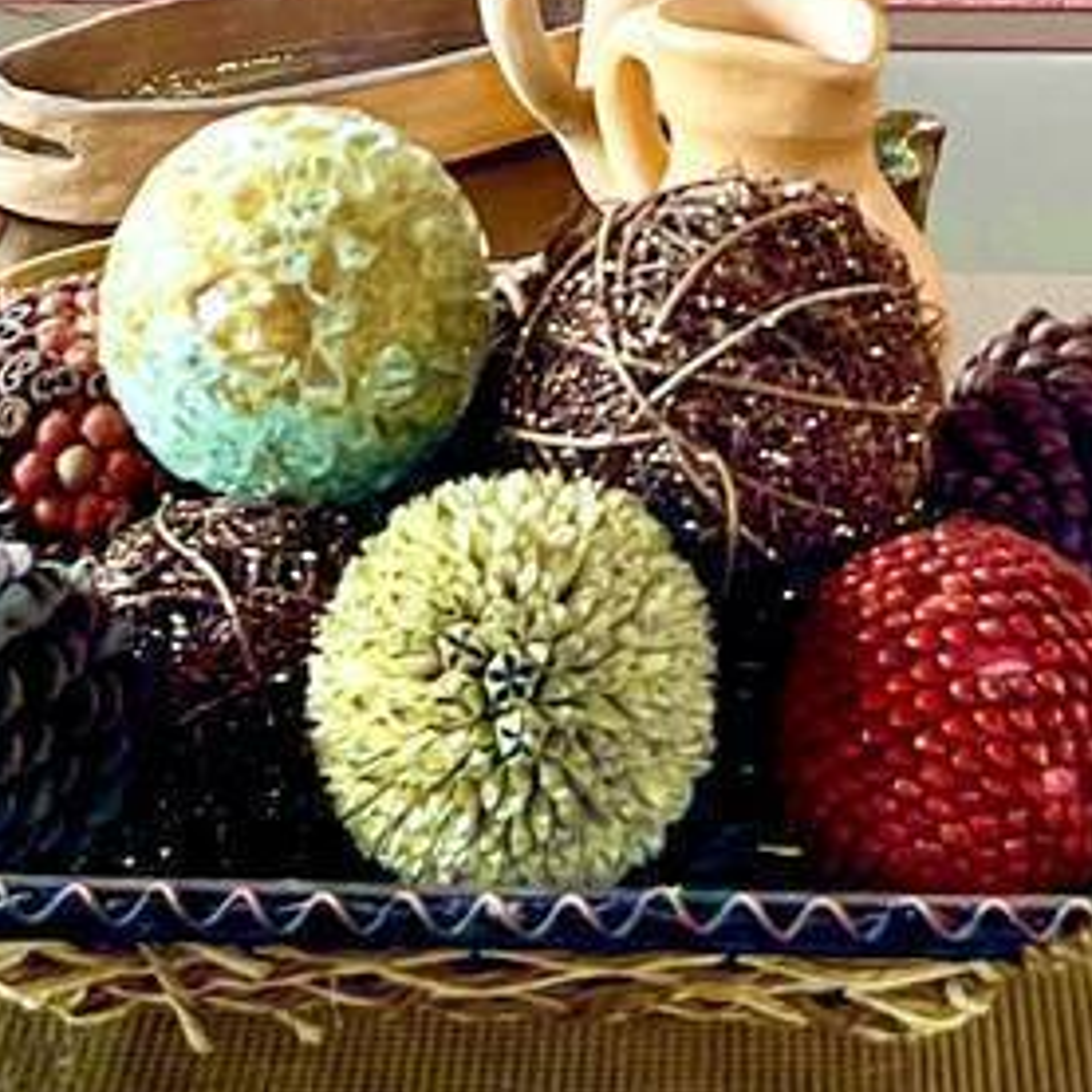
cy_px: -1025
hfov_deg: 15.1
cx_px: 721
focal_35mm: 115
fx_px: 4104
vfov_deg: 13.3
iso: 100
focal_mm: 5.1
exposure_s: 1/60
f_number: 1.6
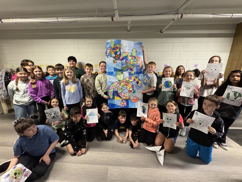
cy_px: 91
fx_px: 98
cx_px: 121
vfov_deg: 85.7
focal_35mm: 14
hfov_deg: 102.1
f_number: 2.2
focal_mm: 2.22
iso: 640
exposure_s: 1/60
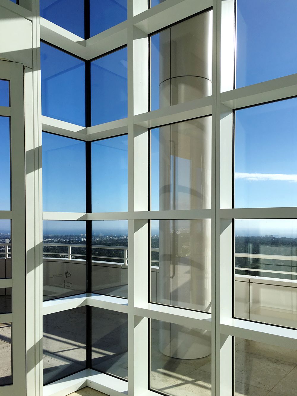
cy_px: 198
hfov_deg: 48.2
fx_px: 332
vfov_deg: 61.7
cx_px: 148
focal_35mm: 29
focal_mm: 4.15
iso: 25
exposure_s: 1/1054
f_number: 2.2
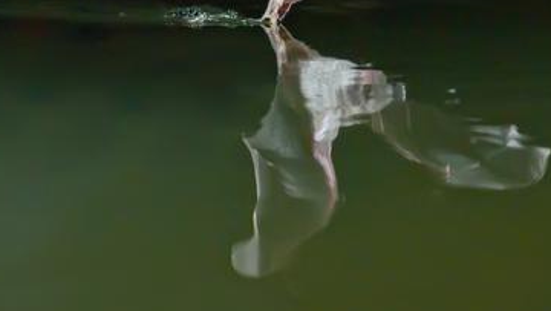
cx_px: 271
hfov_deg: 8.2
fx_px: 3828
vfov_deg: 4.6
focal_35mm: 262
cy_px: 34
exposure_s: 21
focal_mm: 105
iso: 800
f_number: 10
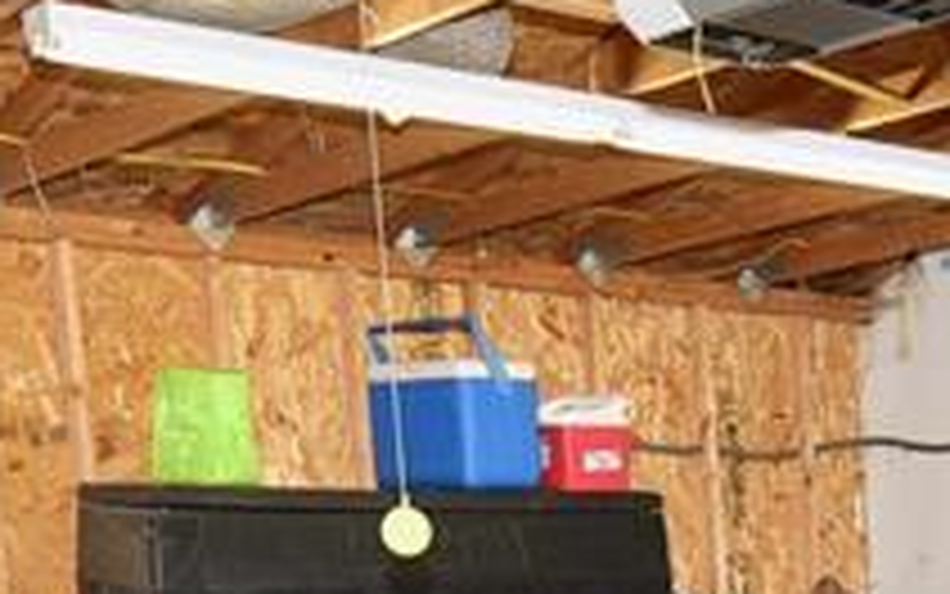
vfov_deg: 13.3
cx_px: 1171
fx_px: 2305
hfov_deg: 21.5
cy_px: 1042
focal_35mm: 89
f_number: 3.5
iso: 400
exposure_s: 1/250
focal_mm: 18
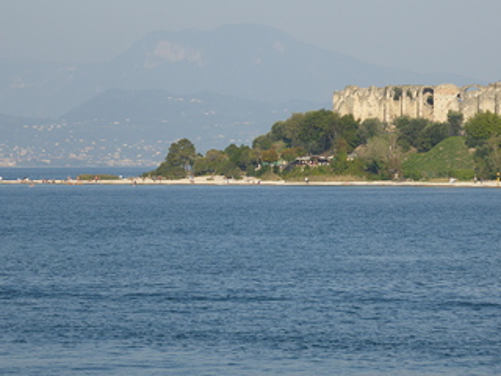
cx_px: 255
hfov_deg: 8.3
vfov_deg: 6.2
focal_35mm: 239
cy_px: 169
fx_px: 3459
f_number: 5.6
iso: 100
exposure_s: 1/400
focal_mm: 30.9
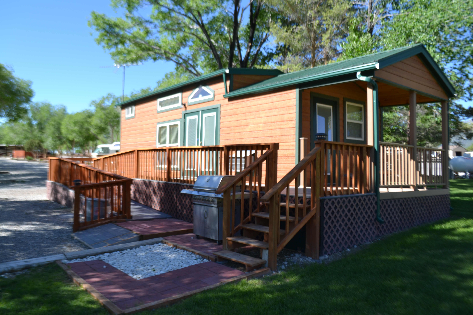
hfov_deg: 67.4
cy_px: 158
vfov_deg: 47.9
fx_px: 355
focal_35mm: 27
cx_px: 236
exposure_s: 1/160
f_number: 6.3
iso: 100
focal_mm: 18
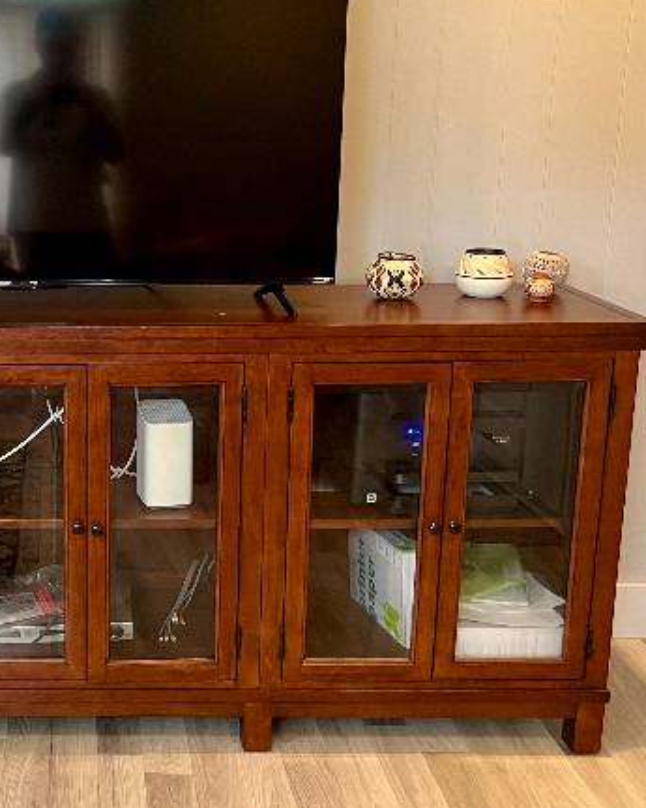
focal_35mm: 50
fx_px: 1195
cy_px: 350
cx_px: 34
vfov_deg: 37.3
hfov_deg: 28.8
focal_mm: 5.1
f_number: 1.6
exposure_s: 1/60
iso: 320
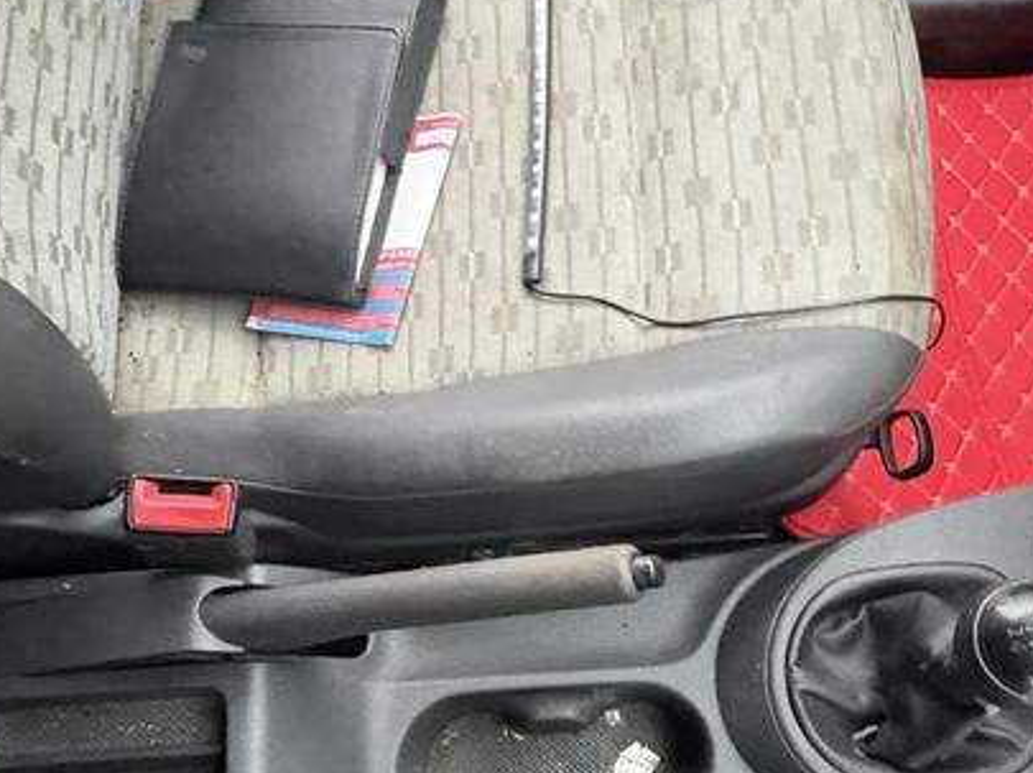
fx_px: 924
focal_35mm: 31
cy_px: 577
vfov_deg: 43.9
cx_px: 617
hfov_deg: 58.0
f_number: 2.2
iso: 1000
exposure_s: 1/39
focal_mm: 2.22
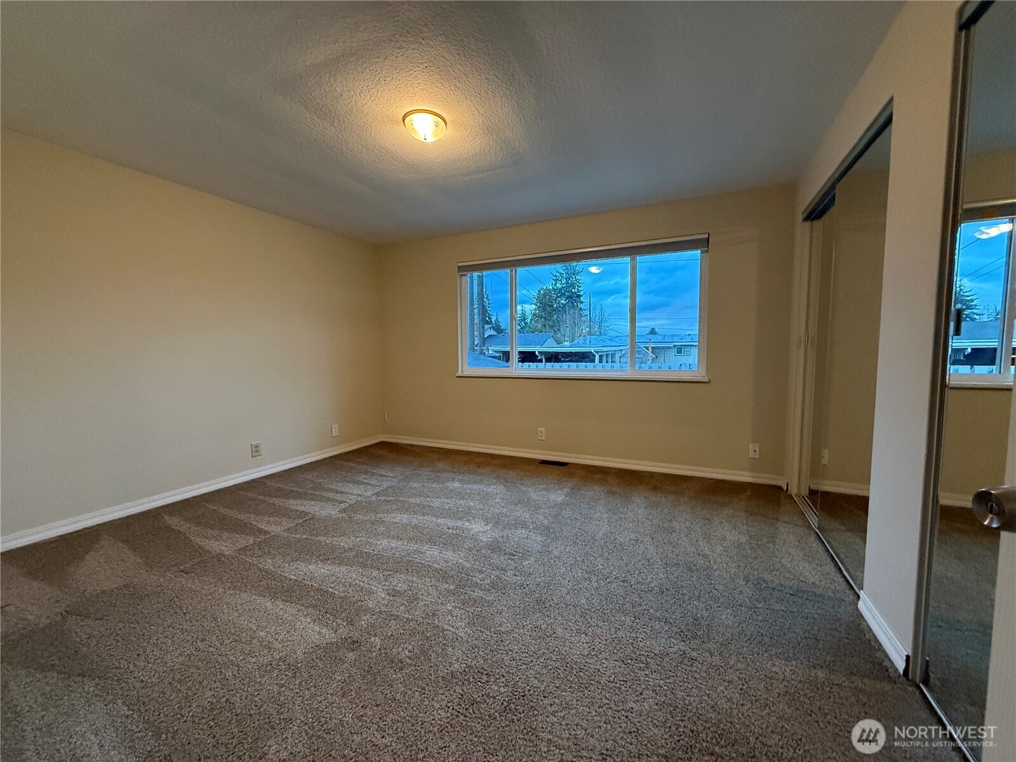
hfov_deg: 102.1
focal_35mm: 14
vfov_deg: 85.7
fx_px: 411
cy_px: 381
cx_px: 508
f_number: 2.2
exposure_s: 1/120
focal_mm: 2.22
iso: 640
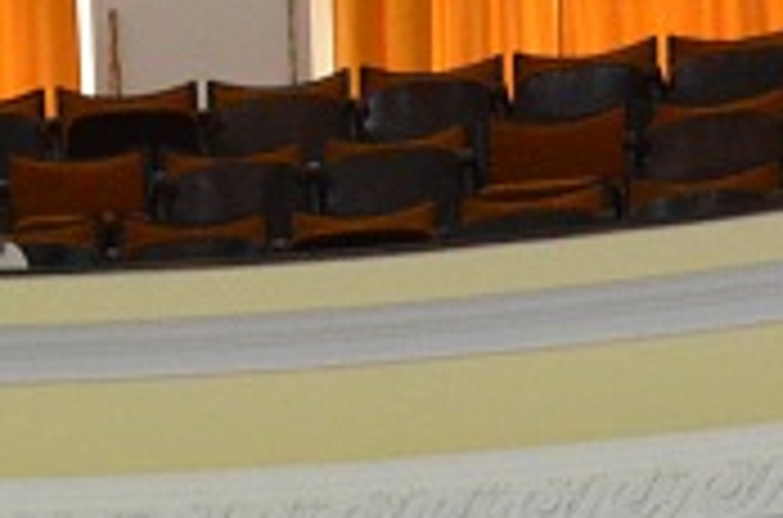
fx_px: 4034
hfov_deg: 10.6
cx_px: -432
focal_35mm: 186
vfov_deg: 6.6
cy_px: 1617
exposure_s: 1/30
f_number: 4
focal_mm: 18
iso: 2500
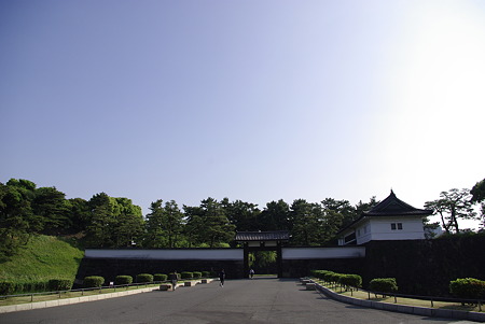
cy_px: 162
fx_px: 364
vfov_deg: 48.0
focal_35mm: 27
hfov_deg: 67.3
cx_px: 242
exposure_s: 1/320
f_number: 7.1
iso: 100
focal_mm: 18
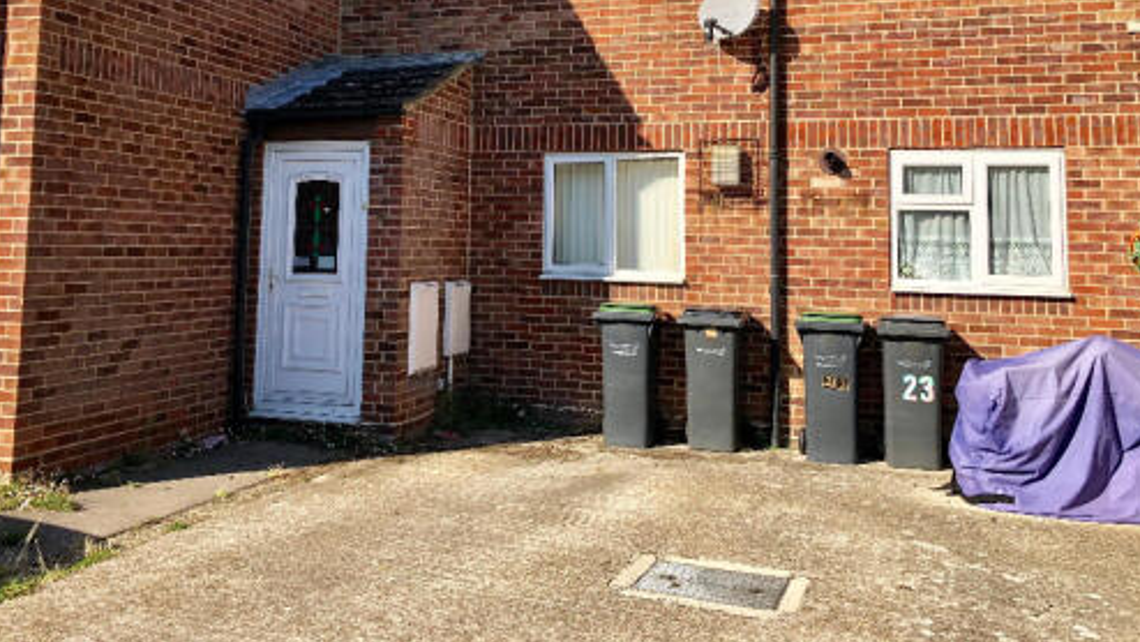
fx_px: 1088
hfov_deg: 55.2
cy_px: 151
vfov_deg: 32.2
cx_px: 516
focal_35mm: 36
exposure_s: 1/1297
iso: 20
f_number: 1.8
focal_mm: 3.99
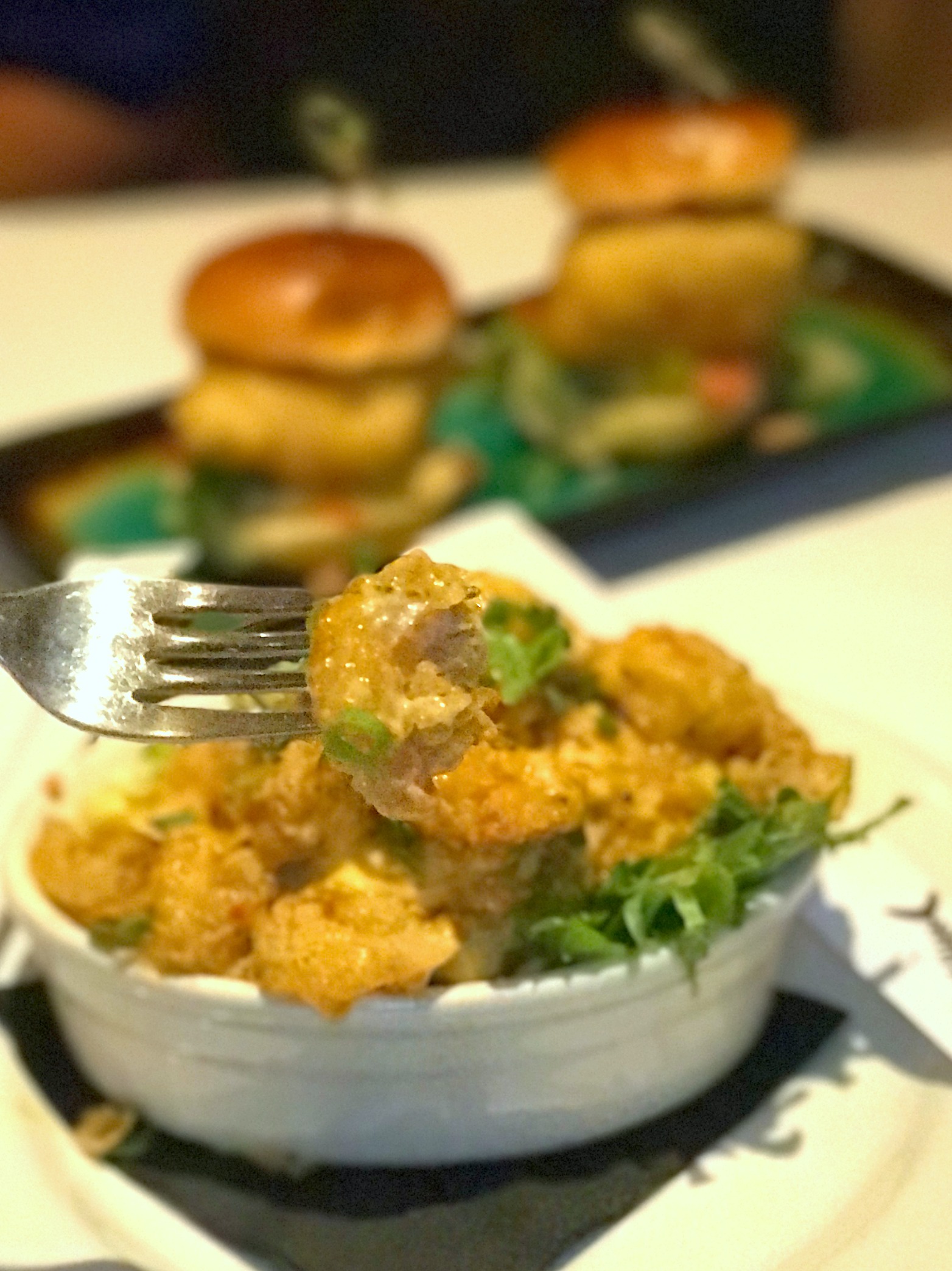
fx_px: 2091
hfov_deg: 25.7
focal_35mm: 57
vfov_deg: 33.8
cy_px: 636
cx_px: 476
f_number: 2.8
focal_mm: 6.6
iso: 1250
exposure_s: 1/60
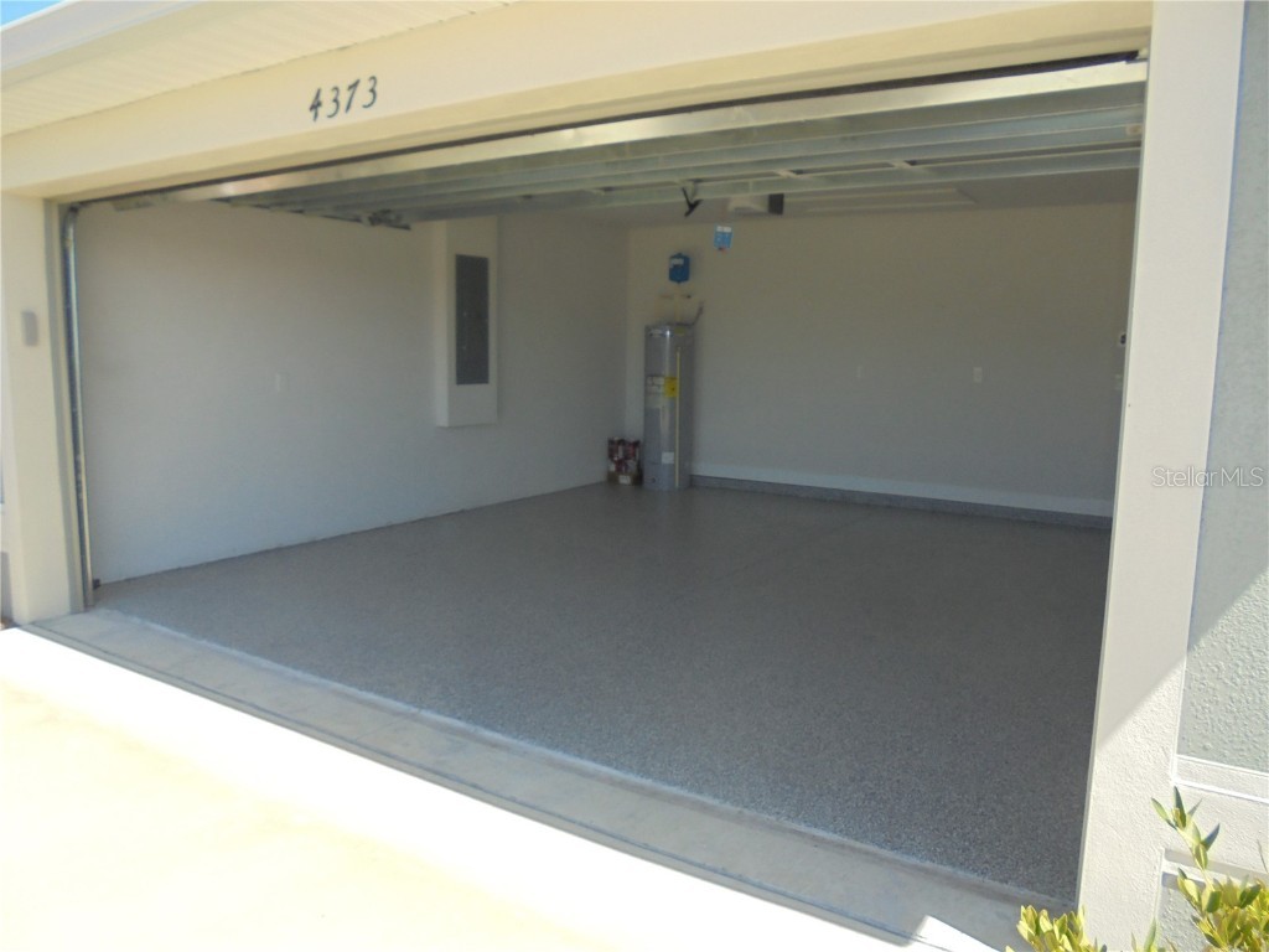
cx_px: 634
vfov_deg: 53.1
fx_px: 953
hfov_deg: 67.3
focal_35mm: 26
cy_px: 476
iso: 100
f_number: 3.5
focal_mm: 4.6
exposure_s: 1/400
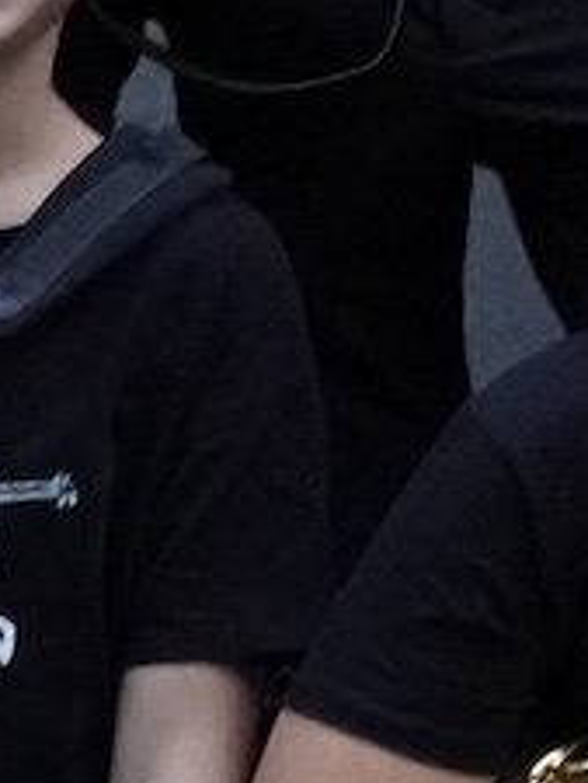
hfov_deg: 4.1
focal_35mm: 332
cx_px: 2623
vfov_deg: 5.9
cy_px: -348
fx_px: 7508
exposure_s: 1/60
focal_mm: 23
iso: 4000
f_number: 5.6
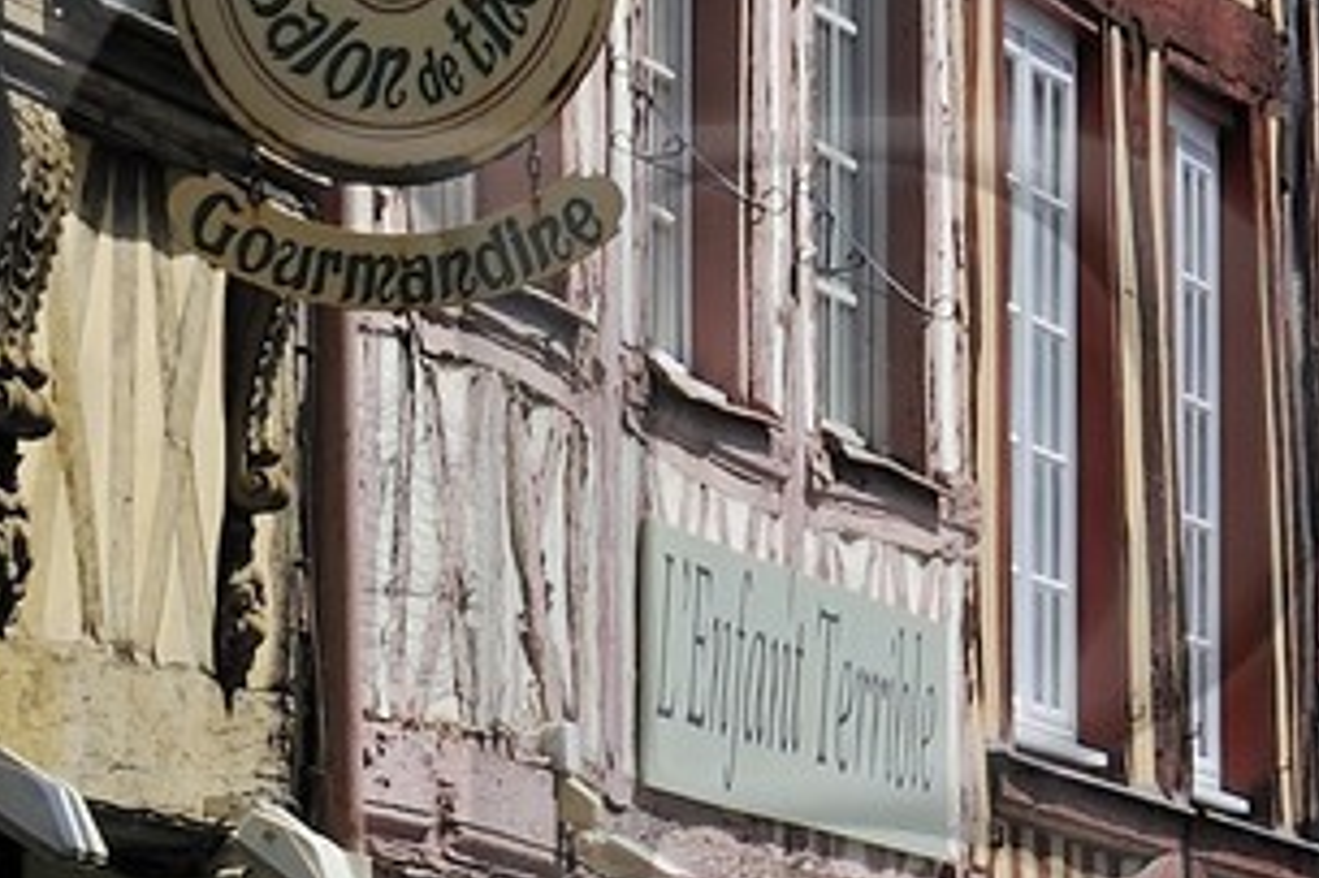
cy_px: 839
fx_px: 11535
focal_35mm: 315
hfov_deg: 6.5
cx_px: 1488
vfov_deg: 4.4
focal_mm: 60
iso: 200
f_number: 11
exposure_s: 1/200
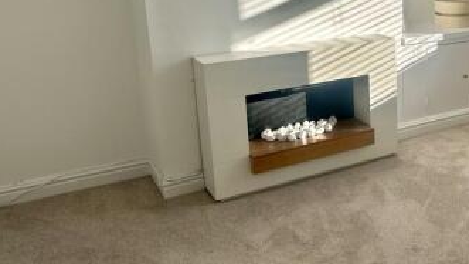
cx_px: 388
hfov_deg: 42.2
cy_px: 75
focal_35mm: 46
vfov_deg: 25.7
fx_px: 572
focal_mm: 6.86
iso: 80
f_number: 1.78
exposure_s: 1/1517
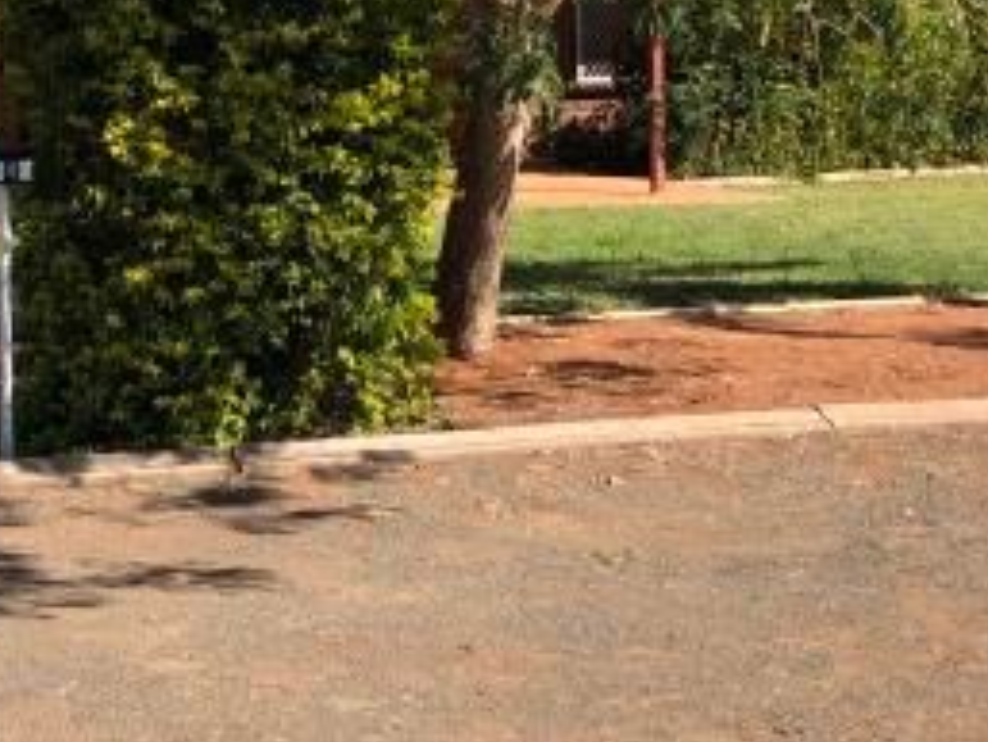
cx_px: 127
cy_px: 19
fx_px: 2484
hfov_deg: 22.0
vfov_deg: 16.7
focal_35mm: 87
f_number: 1.8
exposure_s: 1/1091
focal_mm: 3.99
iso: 20
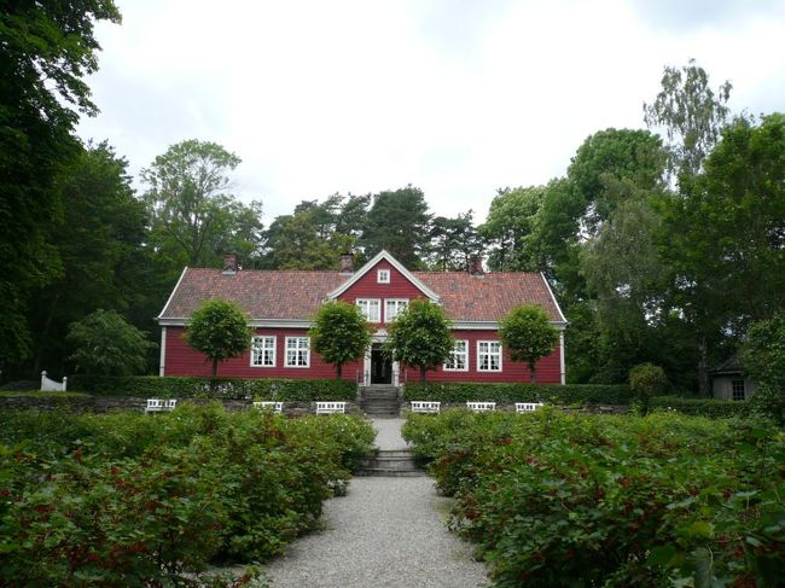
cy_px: 294
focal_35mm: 28
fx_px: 635
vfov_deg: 49.7
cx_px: 392
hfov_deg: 63.5
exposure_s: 1/800
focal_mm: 4.6
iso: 100
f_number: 2.8
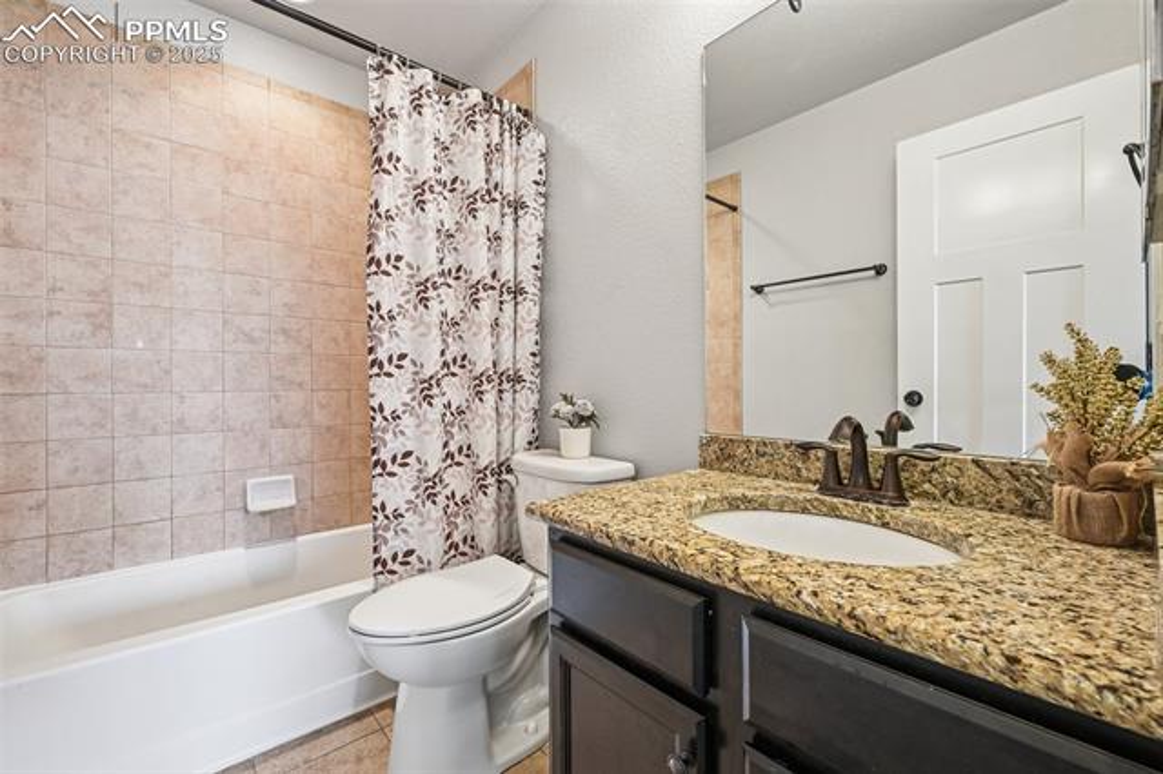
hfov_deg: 100.4
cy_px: 387
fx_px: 484
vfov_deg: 77.3
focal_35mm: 15
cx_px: 582
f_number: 11
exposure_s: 1/3.33
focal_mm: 15
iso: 800
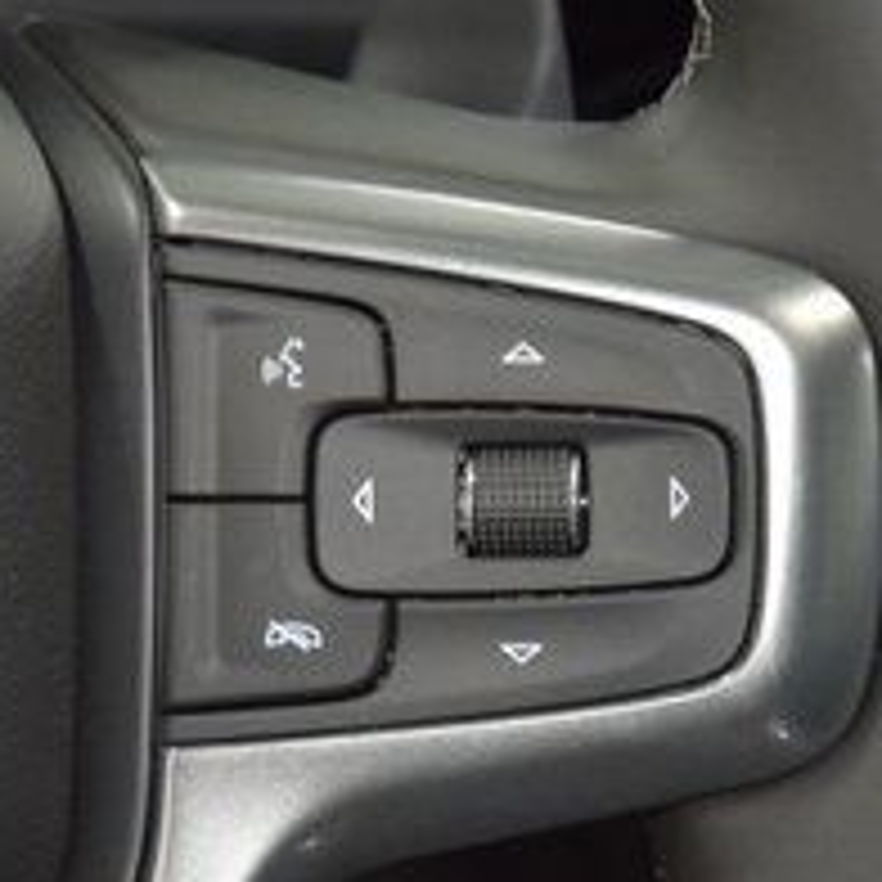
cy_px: 484
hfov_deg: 6.0
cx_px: 522
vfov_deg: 6.0
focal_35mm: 292
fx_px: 8417
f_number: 4.5
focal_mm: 70
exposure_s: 1/40
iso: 2200
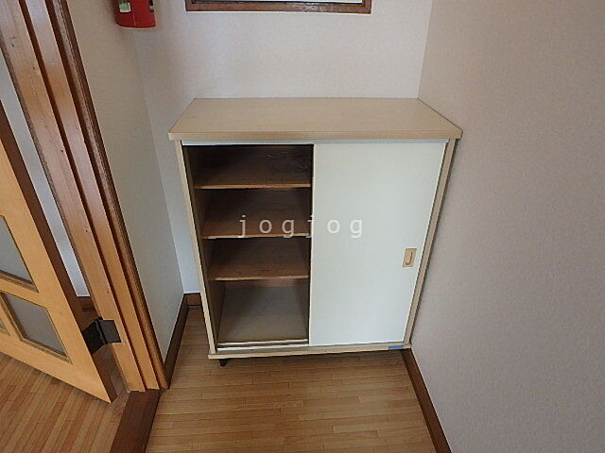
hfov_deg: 79.0
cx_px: 302
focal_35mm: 21
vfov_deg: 63.4
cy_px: 226
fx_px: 367
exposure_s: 1/40
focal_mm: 3.7
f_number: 3.5
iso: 200
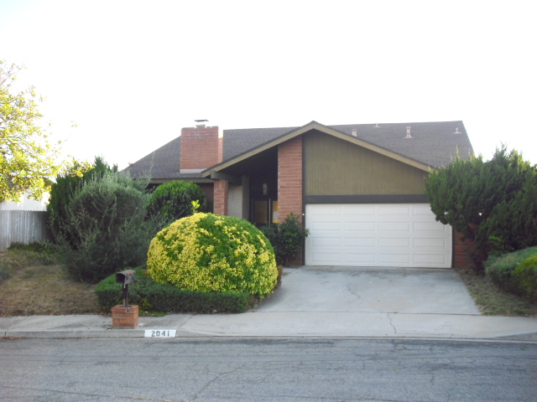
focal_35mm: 38
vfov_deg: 37.7
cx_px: 268
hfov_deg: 49.0
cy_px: 201
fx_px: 589
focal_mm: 6.2
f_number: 2.8
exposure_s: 1/250
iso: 200
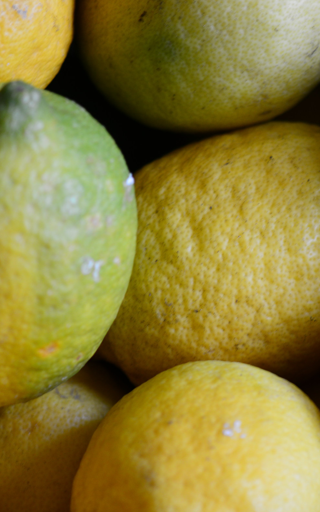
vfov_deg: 6.4
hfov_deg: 4.0
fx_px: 4549
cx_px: 160
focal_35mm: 326
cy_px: 255
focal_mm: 210
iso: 640
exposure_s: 1/13
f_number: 6
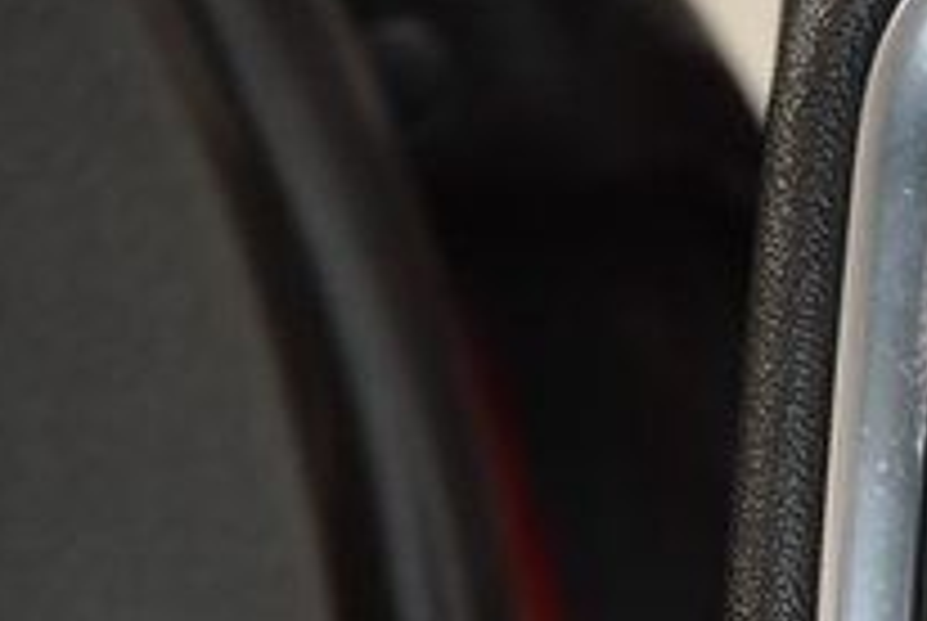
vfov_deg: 4.2
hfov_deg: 6.3
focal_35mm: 326
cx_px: 1192
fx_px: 8406
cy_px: 794
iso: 1400
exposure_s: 1/60
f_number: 4.5
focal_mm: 70
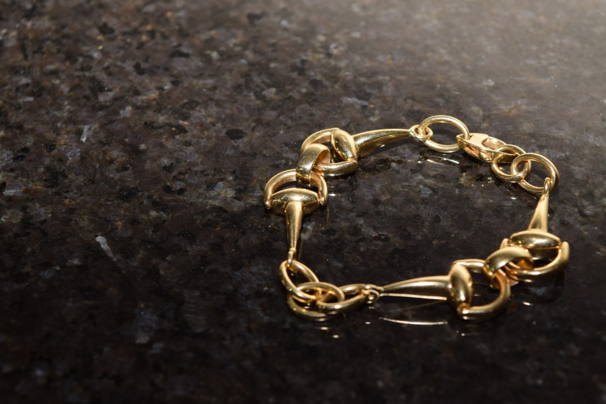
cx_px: 303
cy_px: 202
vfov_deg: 16.6
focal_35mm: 82
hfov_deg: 24.6
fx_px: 1389
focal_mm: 55
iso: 100
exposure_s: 1/60
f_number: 8
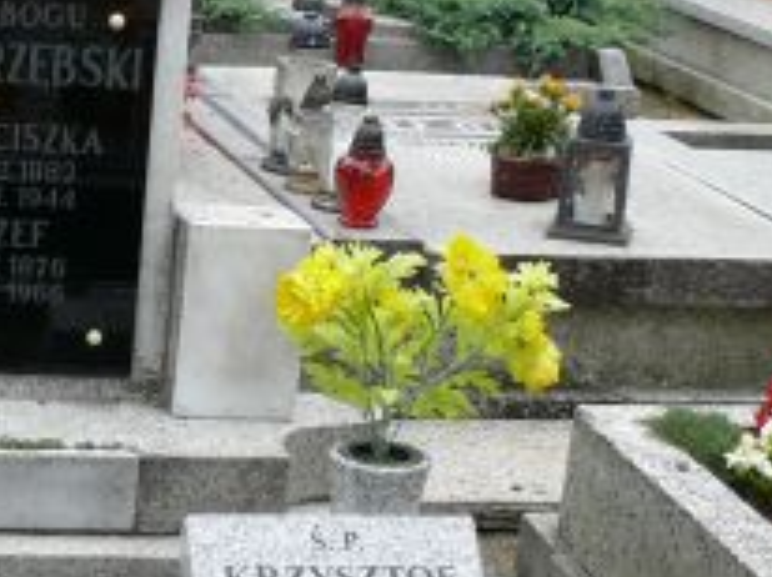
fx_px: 2428
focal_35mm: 109
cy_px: 528
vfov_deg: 13.4
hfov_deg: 17.1
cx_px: -202
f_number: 4
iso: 100
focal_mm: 7.4
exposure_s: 1/200
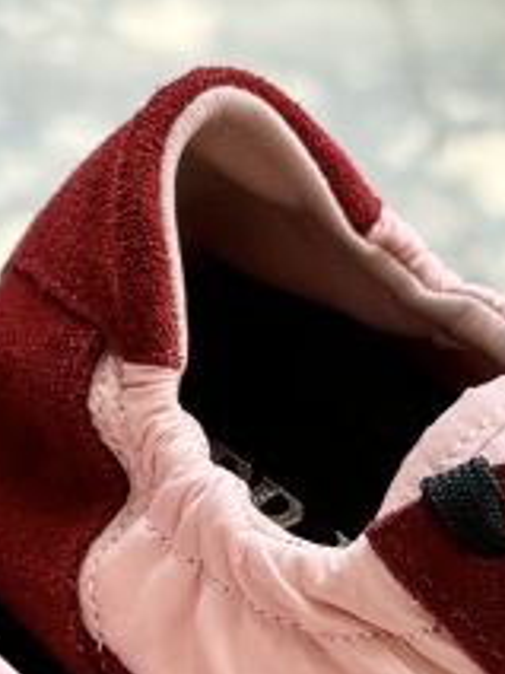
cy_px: 731
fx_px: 3443
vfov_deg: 11.0
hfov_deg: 8.4
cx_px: 419
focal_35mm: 177
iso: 40
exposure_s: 1/255
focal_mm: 5.96
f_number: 1.6
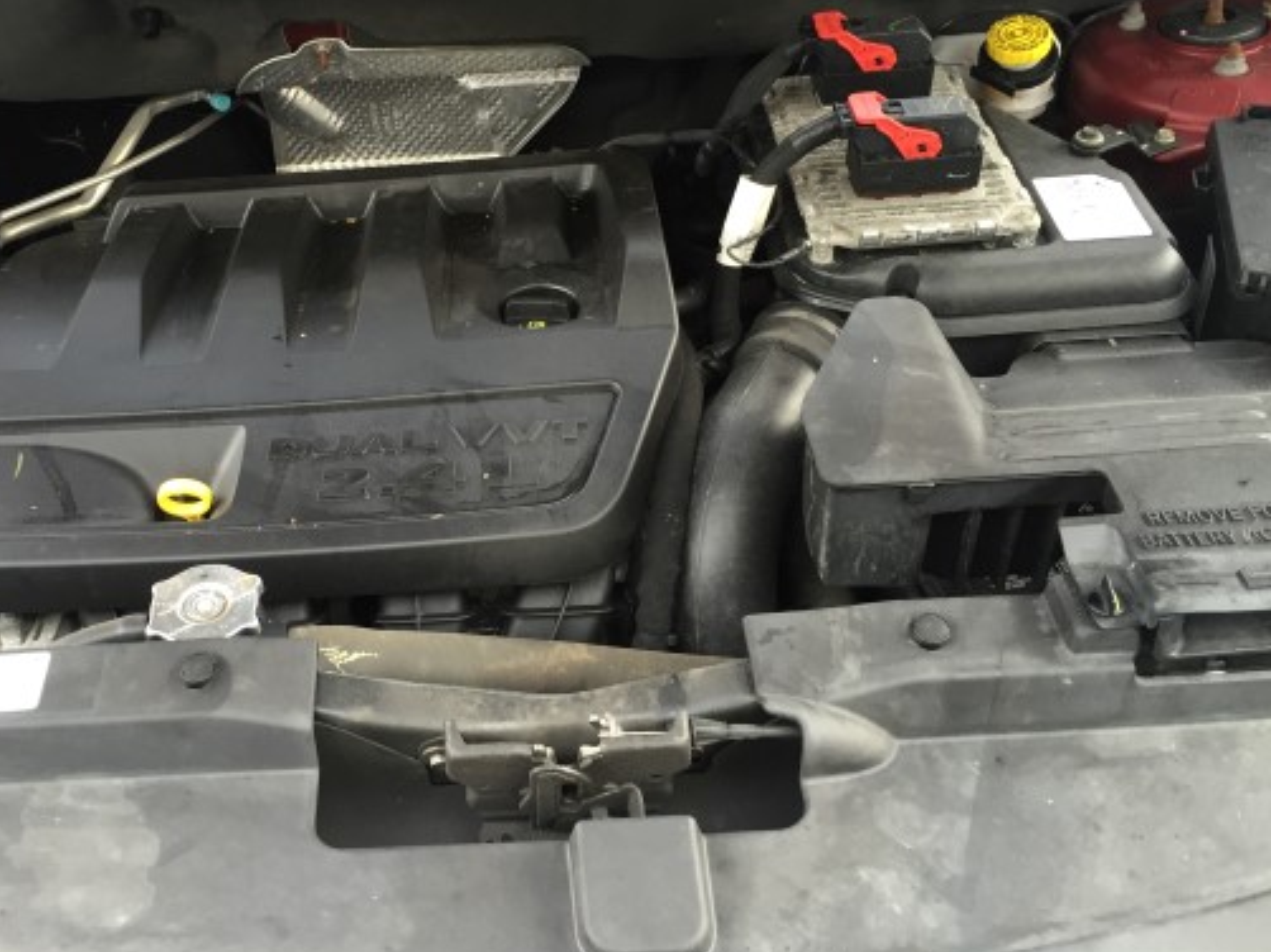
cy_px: 380
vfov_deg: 38.5
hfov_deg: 49.6
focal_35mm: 37
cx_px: 466
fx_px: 1358
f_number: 2.2
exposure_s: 1/40
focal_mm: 4.15
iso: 32
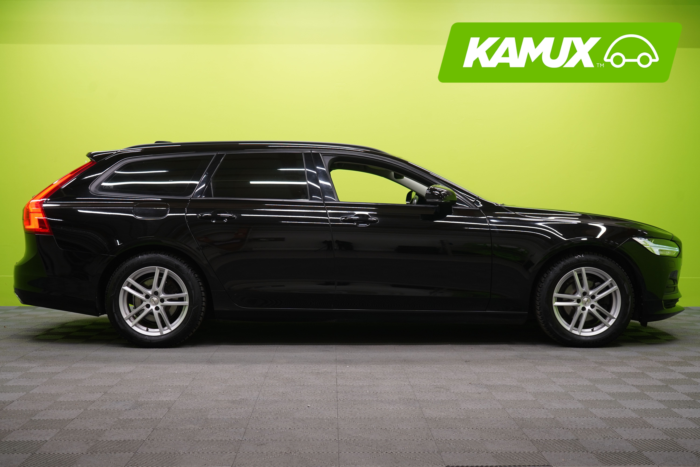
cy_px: 234
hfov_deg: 41.9
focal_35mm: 47
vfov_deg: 28.6
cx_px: 350
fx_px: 914
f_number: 5.6
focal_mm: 47
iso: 400
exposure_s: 1/25
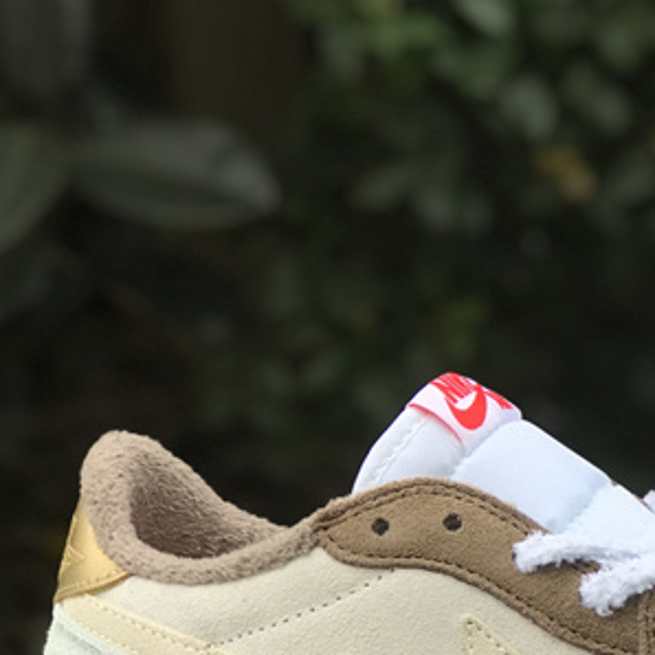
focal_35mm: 125
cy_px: 487
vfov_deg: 13.9
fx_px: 2676
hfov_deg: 13.7
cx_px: 730
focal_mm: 6.6
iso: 20
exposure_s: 1/100
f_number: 2.8
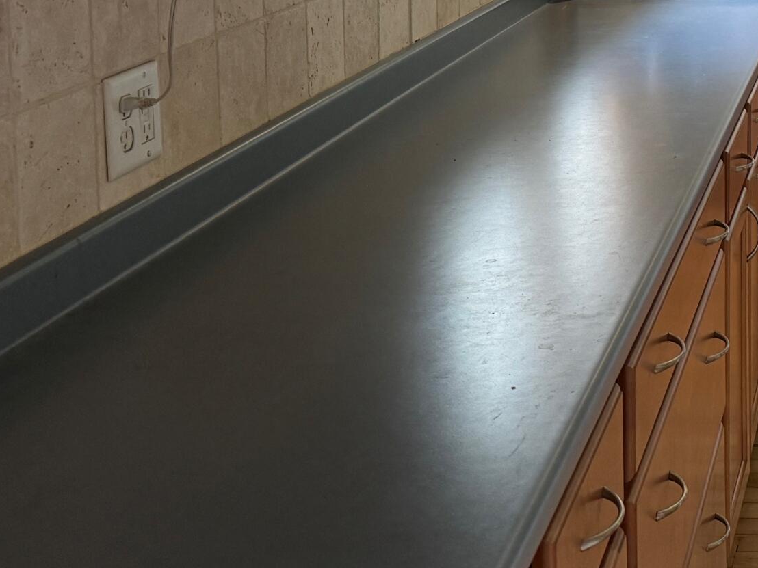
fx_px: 1423
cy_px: -161
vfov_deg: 20.7
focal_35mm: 65
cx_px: 913
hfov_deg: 26.5
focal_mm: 6.76
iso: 200
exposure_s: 1/120
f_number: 1.78
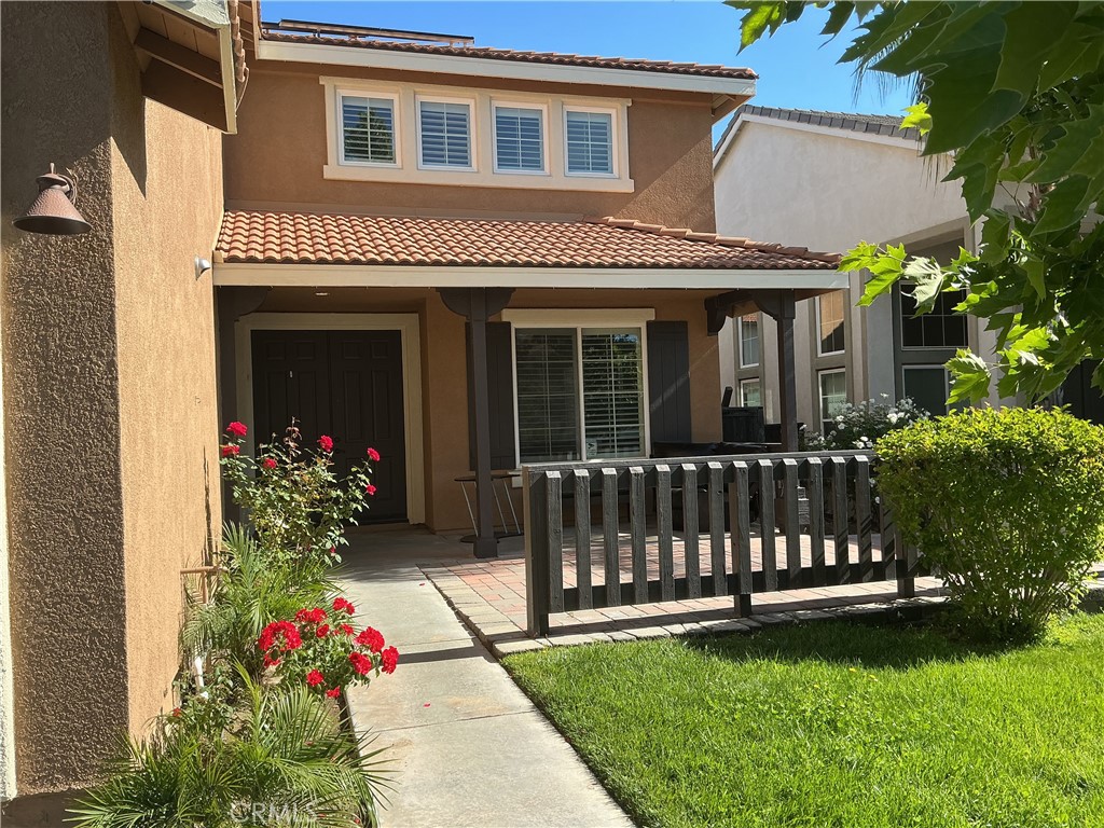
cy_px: 414
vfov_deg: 48.2
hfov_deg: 61.7
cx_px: 552
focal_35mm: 29
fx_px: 925
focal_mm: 3
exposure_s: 1/898
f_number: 1.8
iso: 25
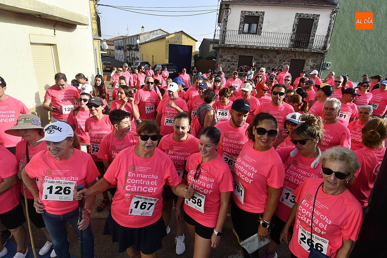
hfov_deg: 90.0
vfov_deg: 67.3
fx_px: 193
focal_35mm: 18
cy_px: 129
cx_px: 194
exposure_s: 1/320
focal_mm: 12
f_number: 9
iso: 250
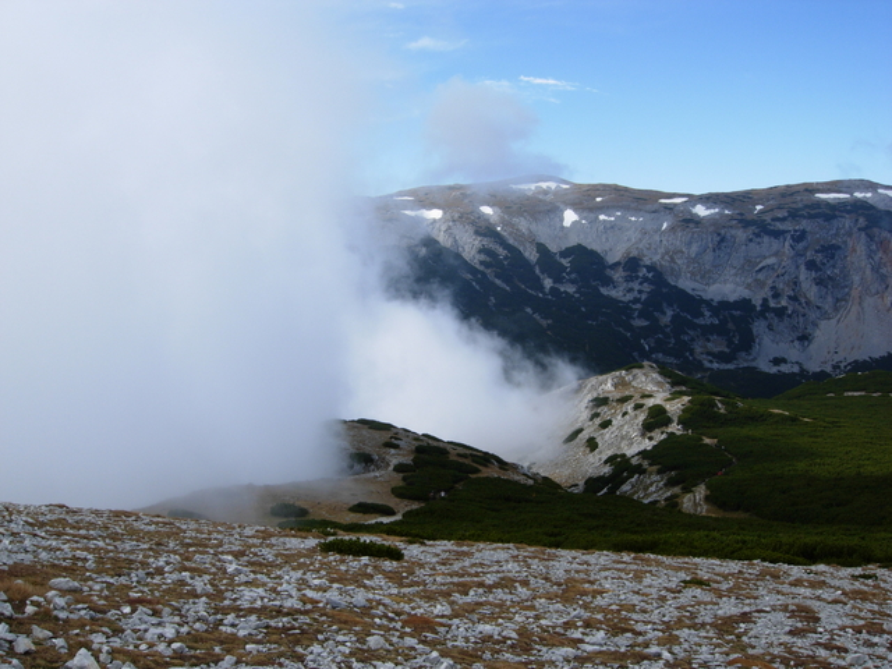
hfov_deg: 51.4
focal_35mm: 36
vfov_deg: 39.7
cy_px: 334
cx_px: 446
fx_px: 928
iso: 50
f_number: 7.6
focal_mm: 7.5
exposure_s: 1/228
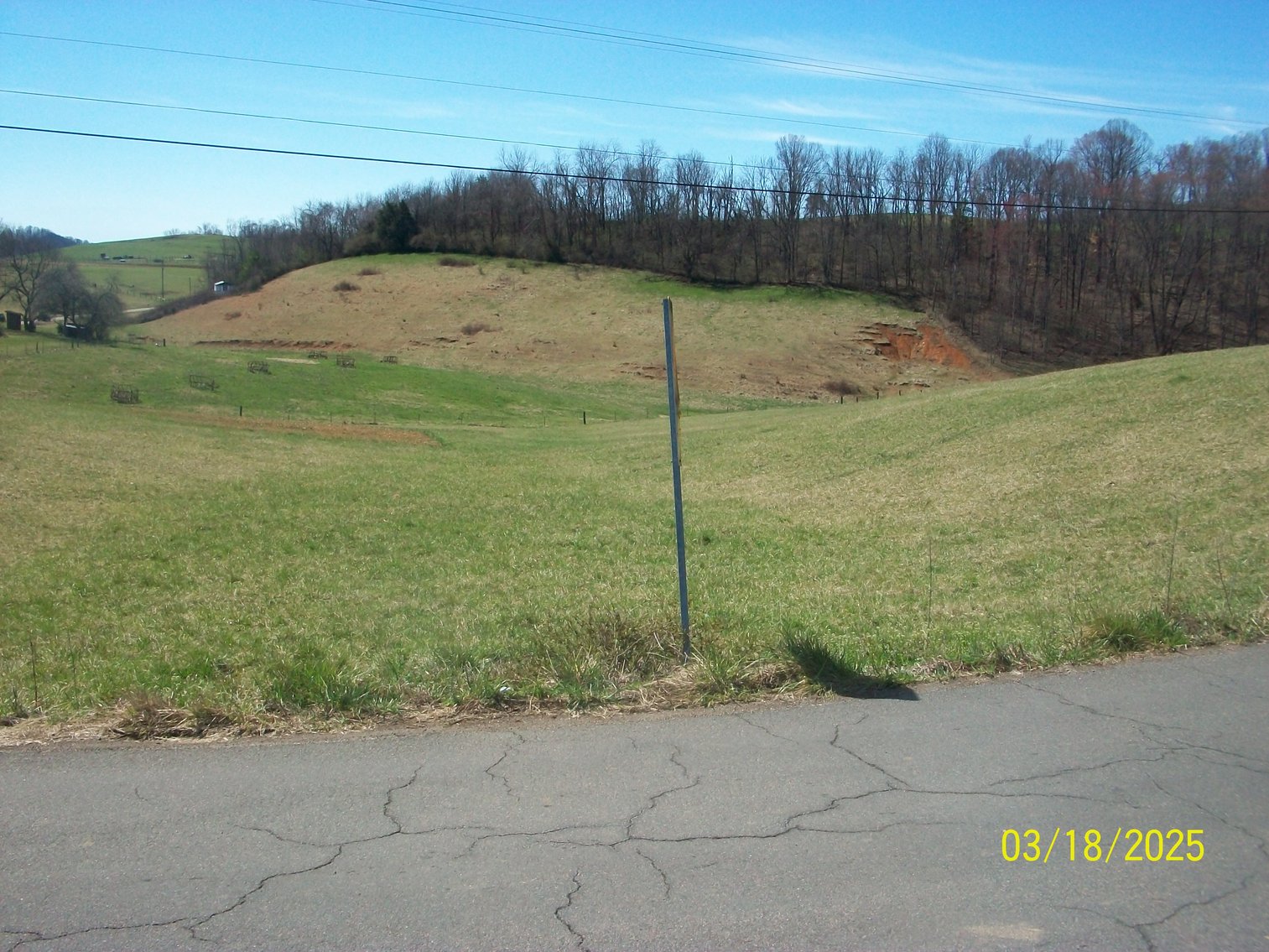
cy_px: 476
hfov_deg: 54.0
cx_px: 634
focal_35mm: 34
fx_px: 1247
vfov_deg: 41.8
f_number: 5.5
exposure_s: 1/320
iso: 80
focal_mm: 5.7
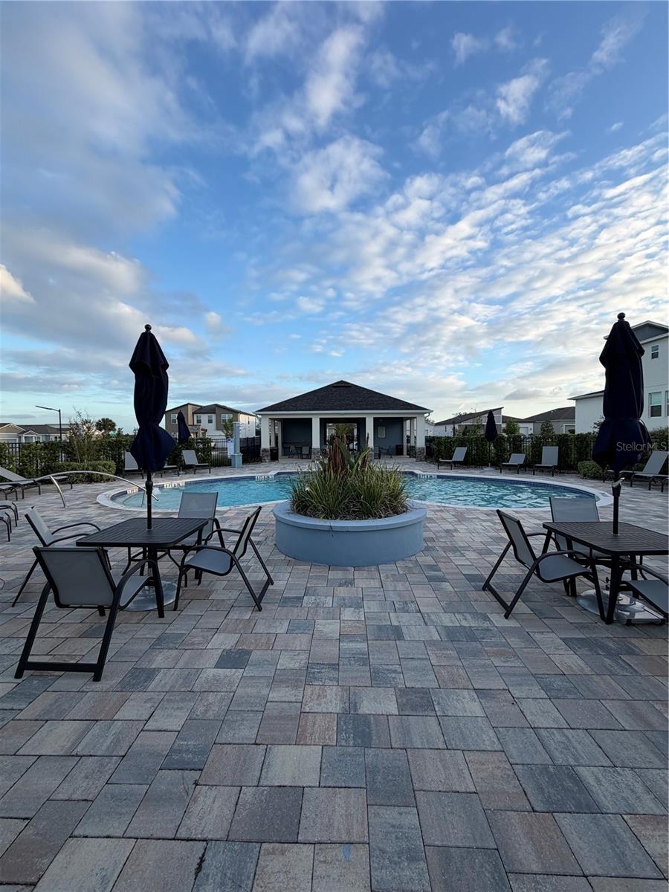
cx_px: 334
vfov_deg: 102.1
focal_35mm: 14
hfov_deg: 85.7
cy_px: 446
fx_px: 361
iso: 40
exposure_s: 1/506
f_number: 2.2
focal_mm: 2.22
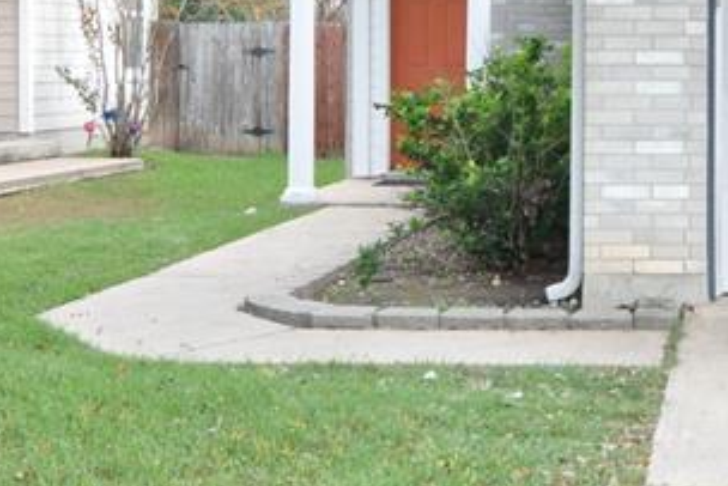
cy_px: 93
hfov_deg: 25.2
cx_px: 754
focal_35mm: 76
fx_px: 1531
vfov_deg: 17.9
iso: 2000
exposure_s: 1/400
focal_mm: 15
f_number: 7.1
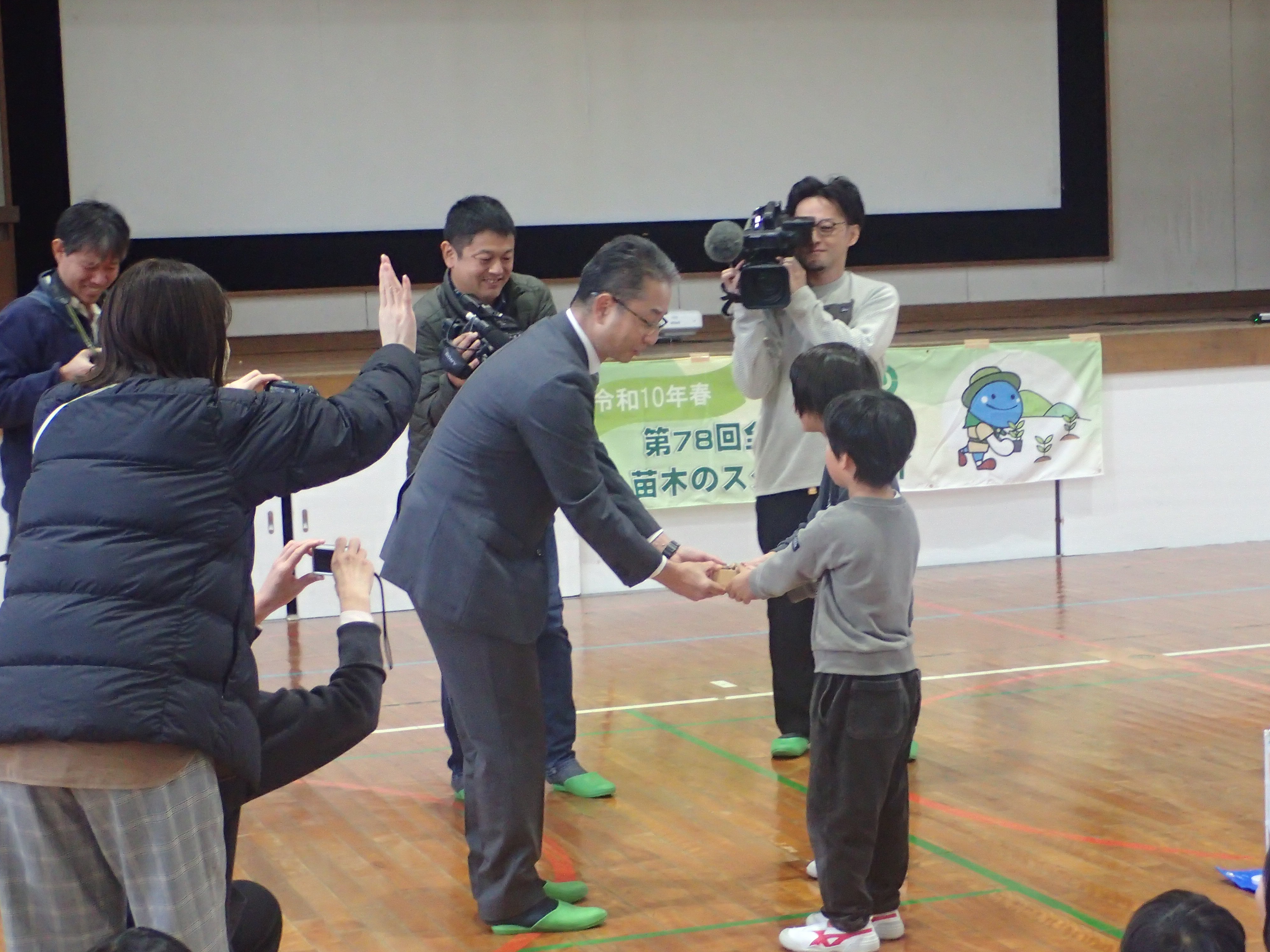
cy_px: 510
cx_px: 685
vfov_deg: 21.0
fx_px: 2568
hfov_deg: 27.8
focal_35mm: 70
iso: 500
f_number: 3.6
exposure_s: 1/60
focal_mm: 11.01
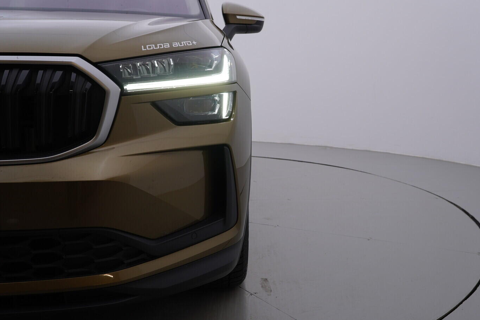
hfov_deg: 50.7
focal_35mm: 38
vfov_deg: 35.0
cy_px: 161
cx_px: 251
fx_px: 507
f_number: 4.5
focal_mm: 24
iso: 125
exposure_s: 1/100
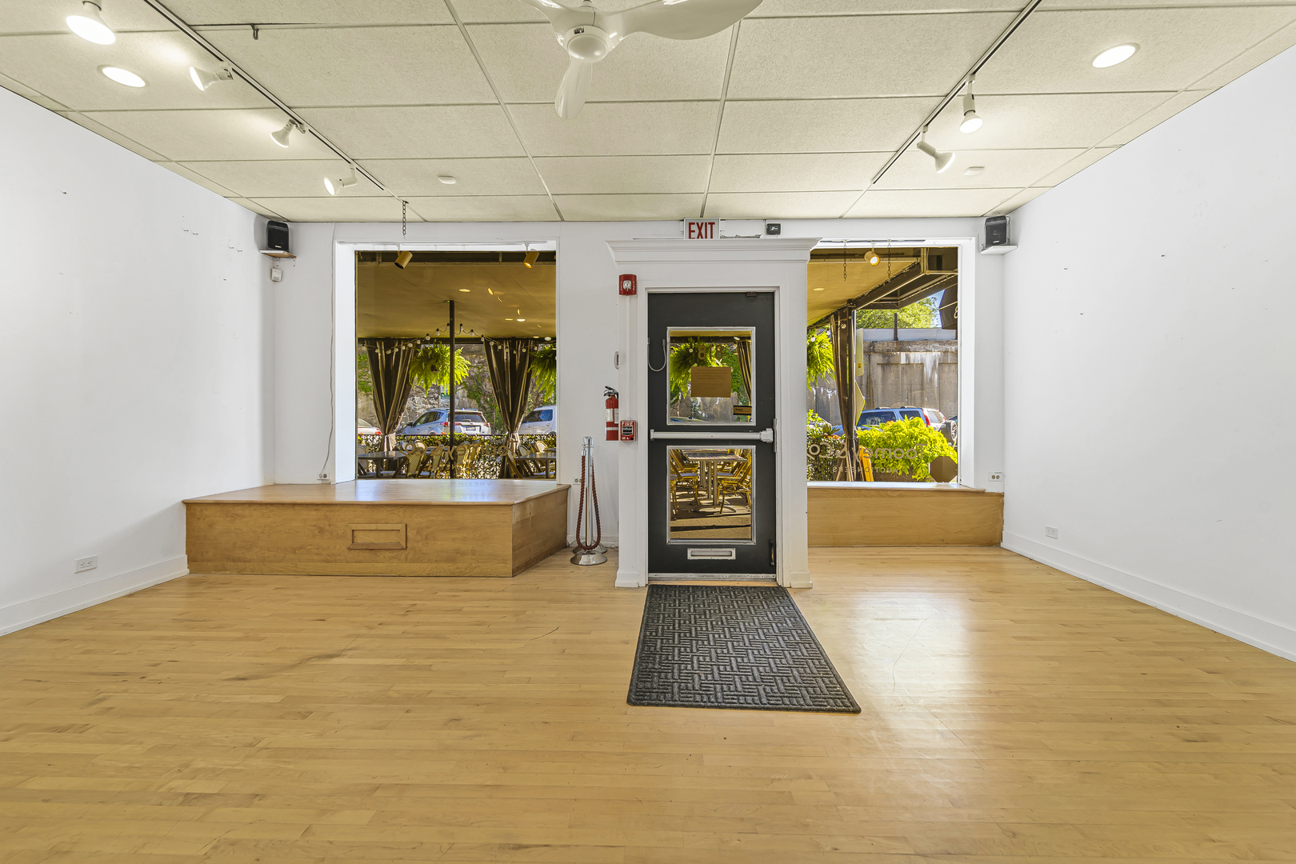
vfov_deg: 81.2
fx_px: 504
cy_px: 432
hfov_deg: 104.3
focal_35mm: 14
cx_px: 648
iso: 100
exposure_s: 1/13
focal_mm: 14
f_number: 9
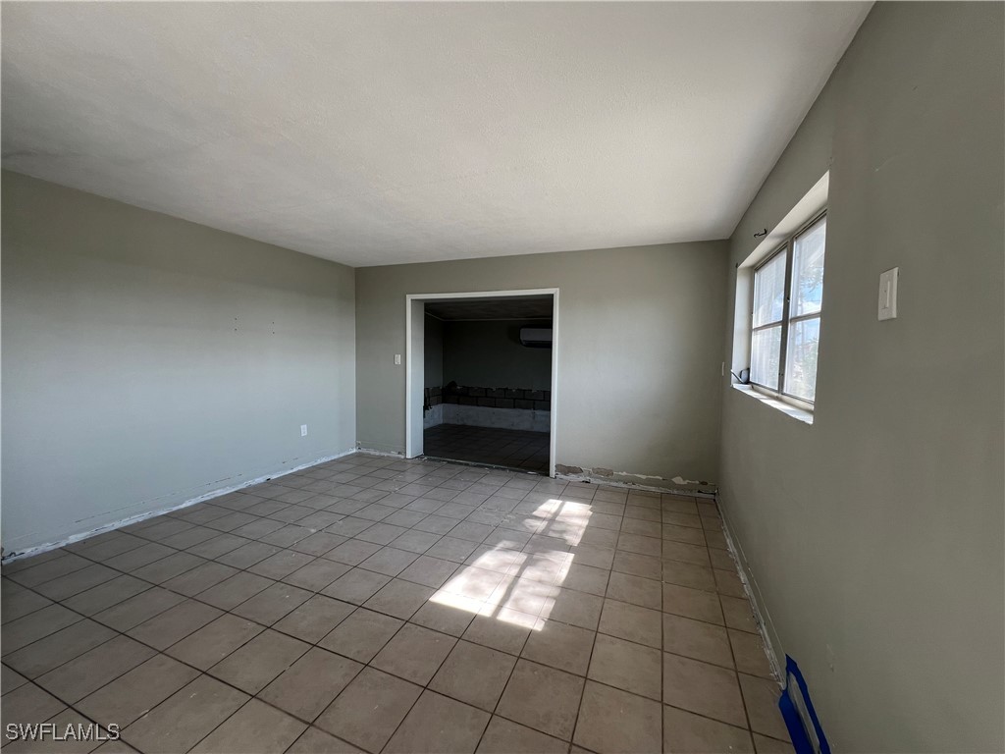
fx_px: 377
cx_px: 502
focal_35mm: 13
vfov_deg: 89.9
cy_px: 377
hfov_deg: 106.2
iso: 32
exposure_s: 1/99
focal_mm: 1.57
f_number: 1.8
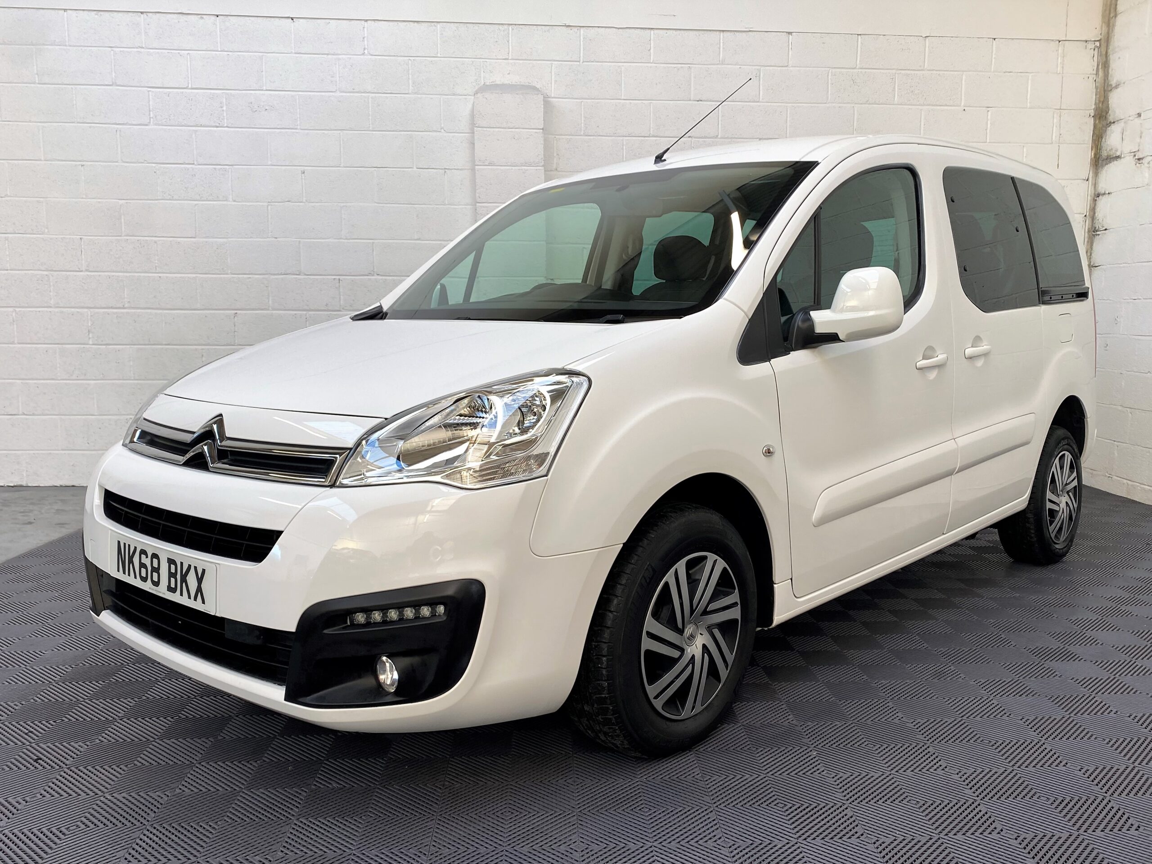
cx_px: 576
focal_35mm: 26
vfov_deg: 53.1
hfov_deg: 67.3
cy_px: 432
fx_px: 865
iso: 40
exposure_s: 1/100
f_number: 1.8
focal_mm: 4.25
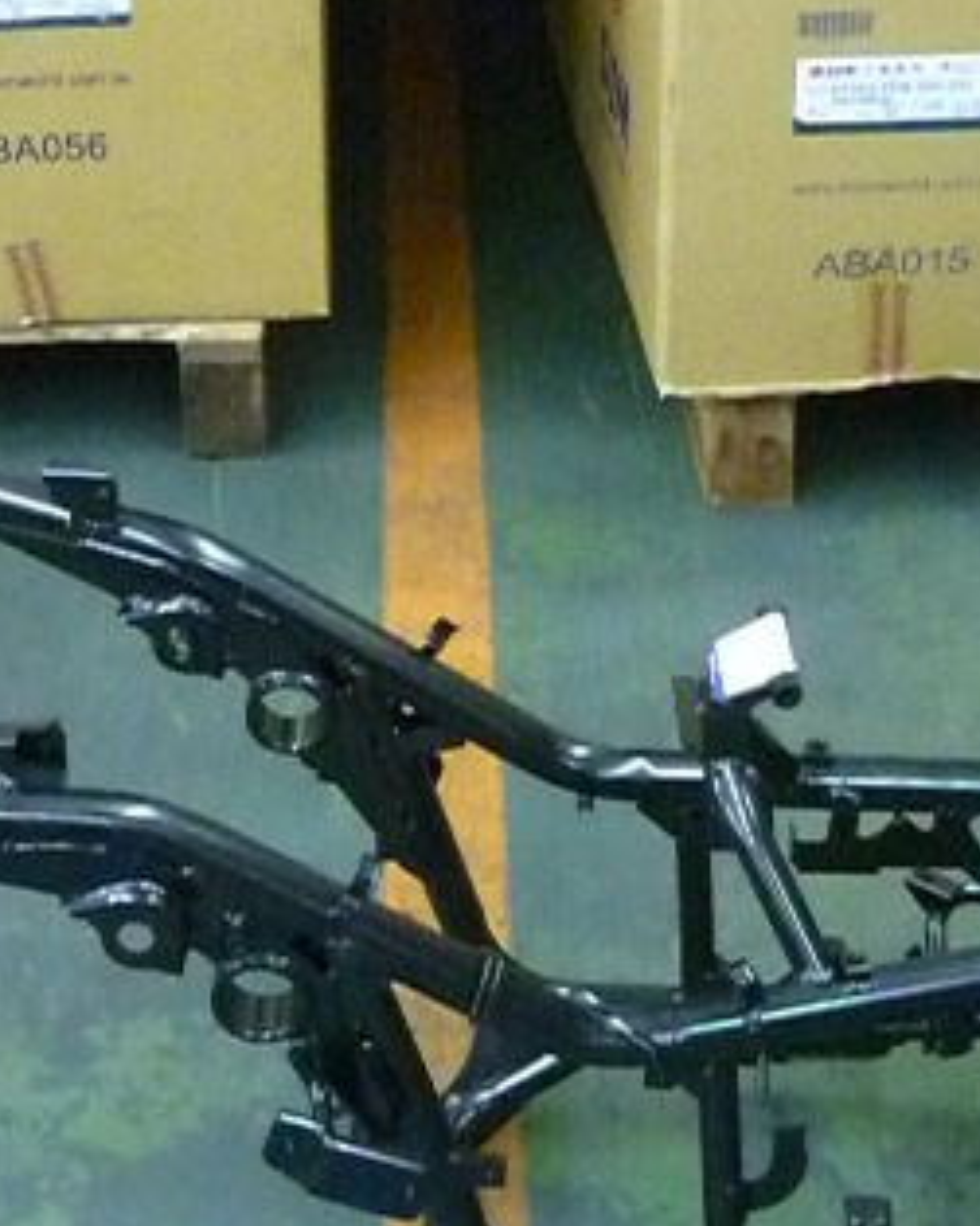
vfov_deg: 23.3
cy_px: 629
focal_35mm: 82
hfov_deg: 18.7
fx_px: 2974
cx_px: 355
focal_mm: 5.5
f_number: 2.8
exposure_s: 1/30
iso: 1600
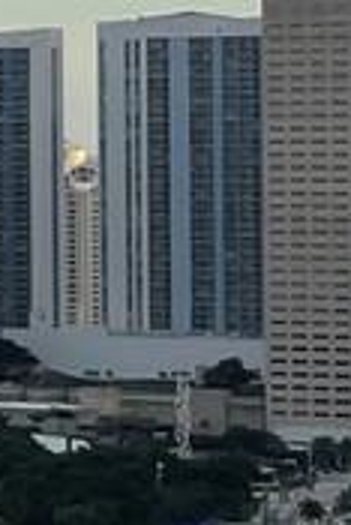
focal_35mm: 247
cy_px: 144
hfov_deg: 4.2
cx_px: -1869
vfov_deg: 8.3
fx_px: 3605
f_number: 1.6
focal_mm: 4.2
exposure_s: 1/1062
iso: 32
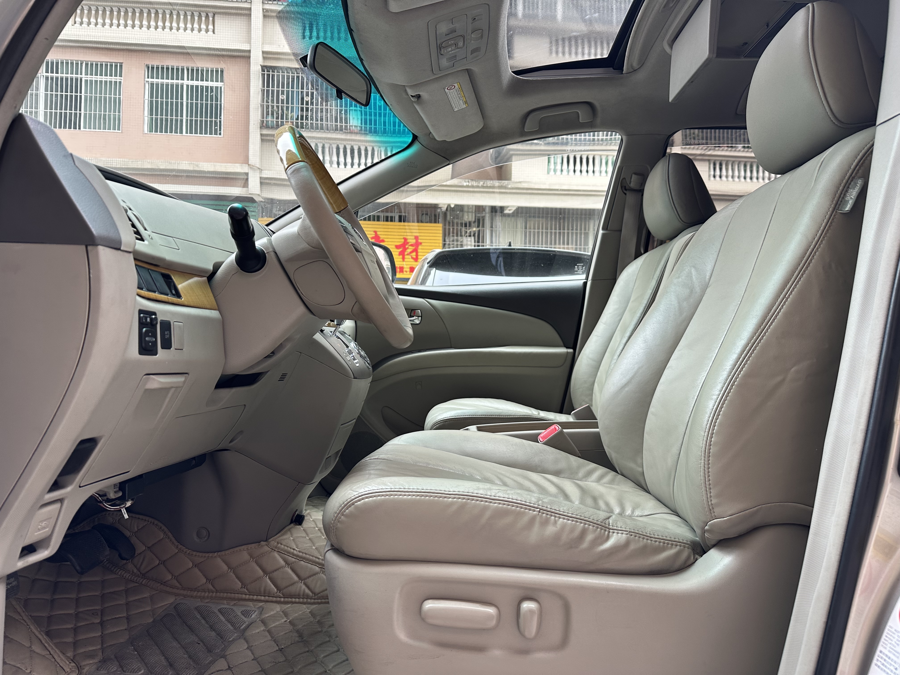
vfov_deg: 56.8
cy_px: 338
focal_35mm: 24
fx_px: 624
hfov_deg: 71.6
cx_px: 450
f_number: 1.78
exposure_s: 1/121
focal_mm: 6.86
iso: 100
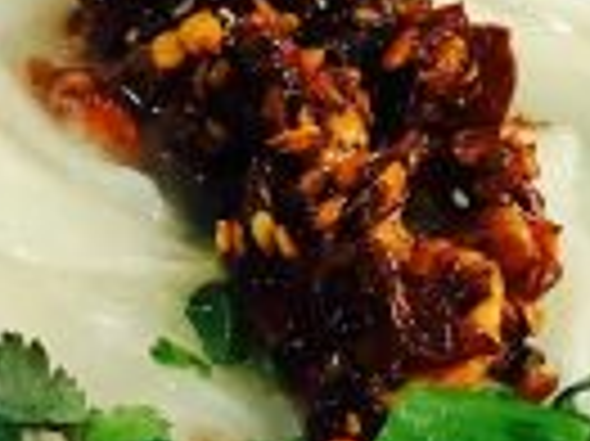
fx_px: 2554
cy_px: 610
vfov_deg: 9.7
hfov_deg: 13.2
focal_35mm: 150
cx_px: 203
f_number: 1.8
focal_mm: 3.99
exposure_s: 1/17
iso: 100
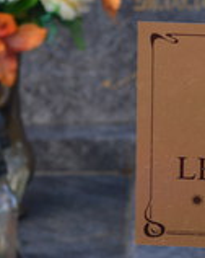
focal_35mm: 295
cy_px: 116
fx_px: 2240
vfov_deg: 6.6
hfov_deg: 5.2
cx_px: 215
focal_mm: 55
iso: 400
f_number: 5.6
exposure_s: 1/100
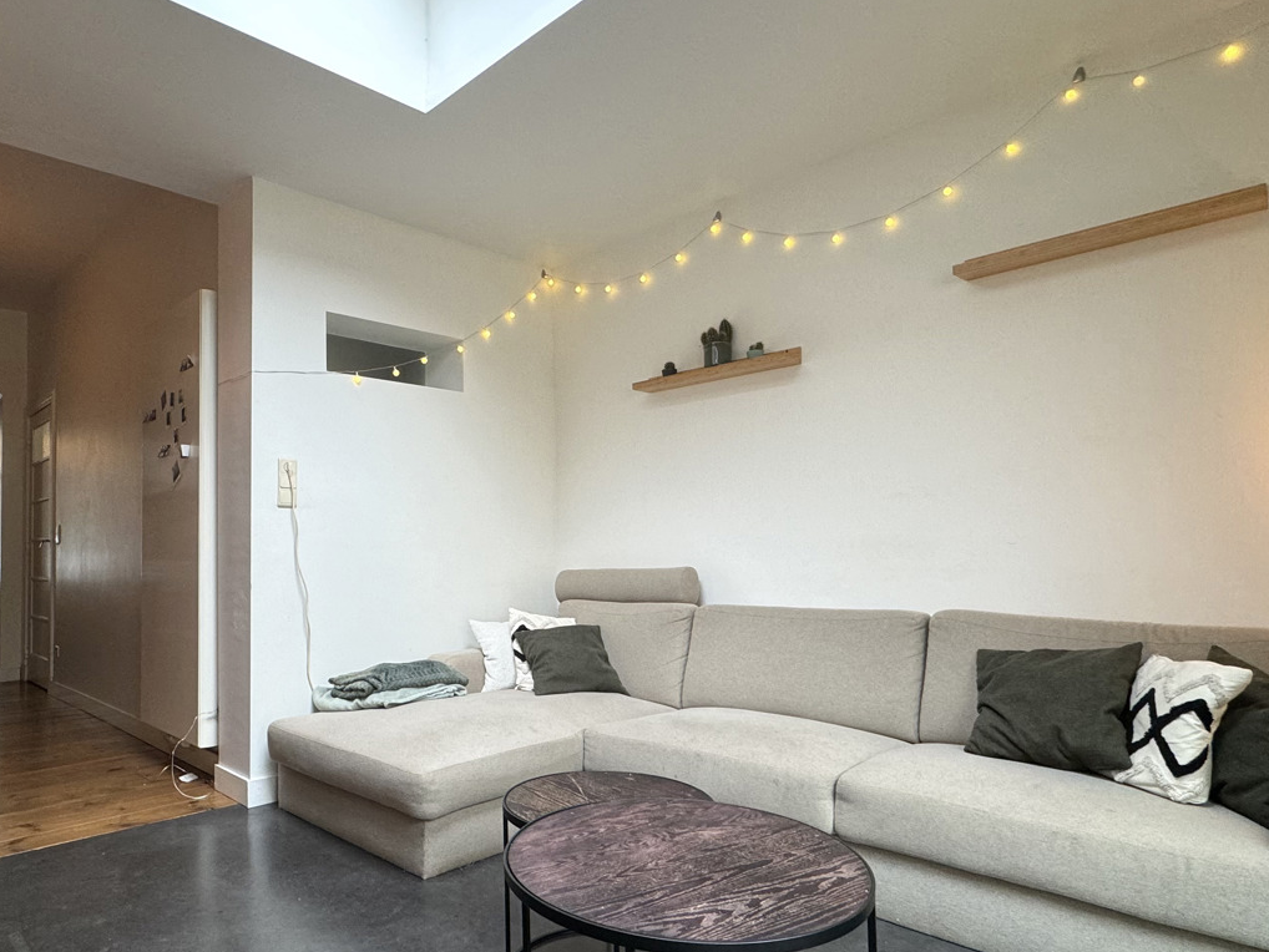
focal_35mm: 22
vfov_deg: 61.0
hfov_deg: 75.4
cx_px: 501
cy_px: 522
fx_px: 807
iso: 160
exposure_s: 1/100
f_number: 2.2
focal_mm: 2.22
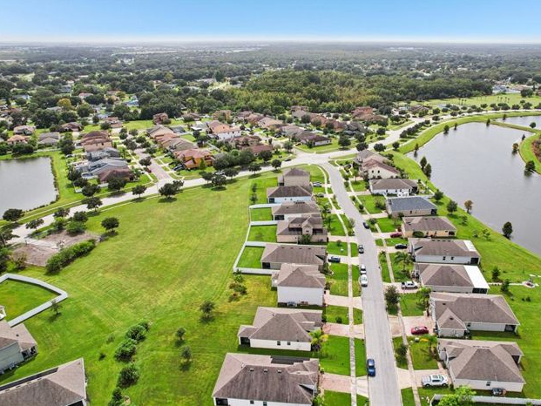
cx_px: 304
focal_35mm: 24
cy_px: 203
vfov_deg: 56.8
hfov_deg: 71.3
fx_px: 375
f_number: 2.8
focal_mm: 8.4
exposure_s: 1/2500
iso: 160
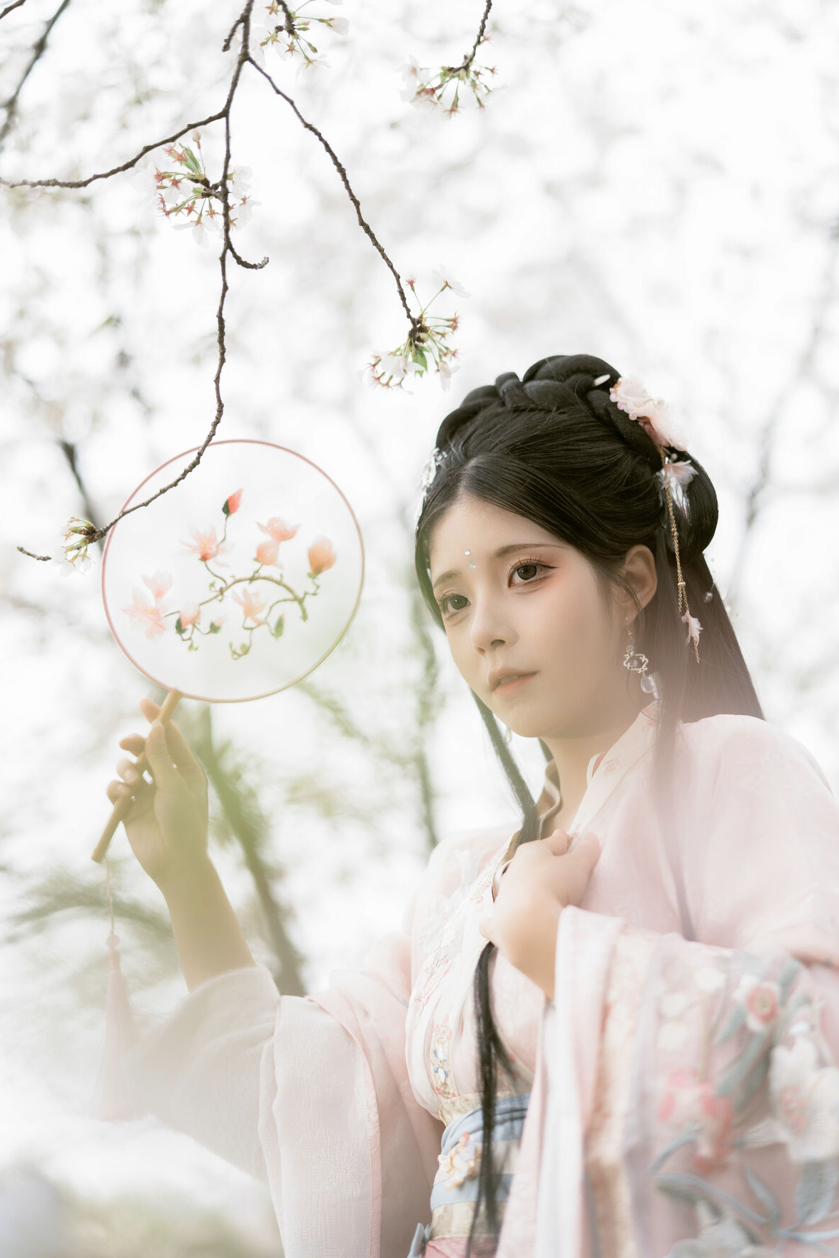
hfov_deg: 26.5
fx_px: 1783
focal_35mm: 51
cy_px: 632
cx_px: 420
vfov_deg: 38.9
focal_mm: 50
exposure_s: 1/640
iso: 100
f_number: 1.6
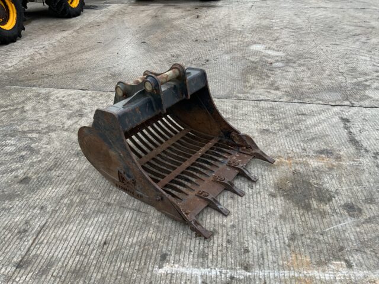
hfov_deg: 61.7
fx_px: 318
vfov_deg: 48.2
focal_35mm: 29
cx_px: 190
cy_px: 142
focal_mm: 3
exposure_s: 1/122
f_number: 1.8
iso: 32
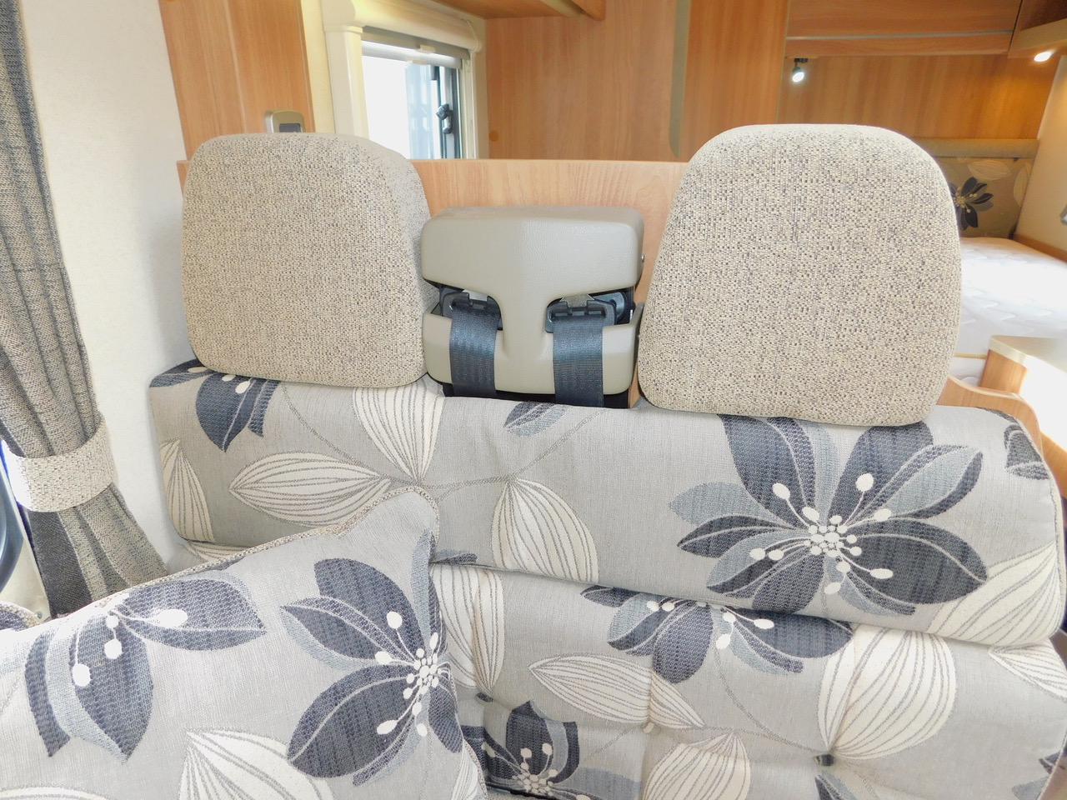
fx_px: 709
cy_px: 400
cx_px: 534
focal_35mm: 23
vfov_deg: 58.9
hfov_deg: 73.9
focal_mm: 4
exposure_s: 1/30
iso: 200
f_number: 3
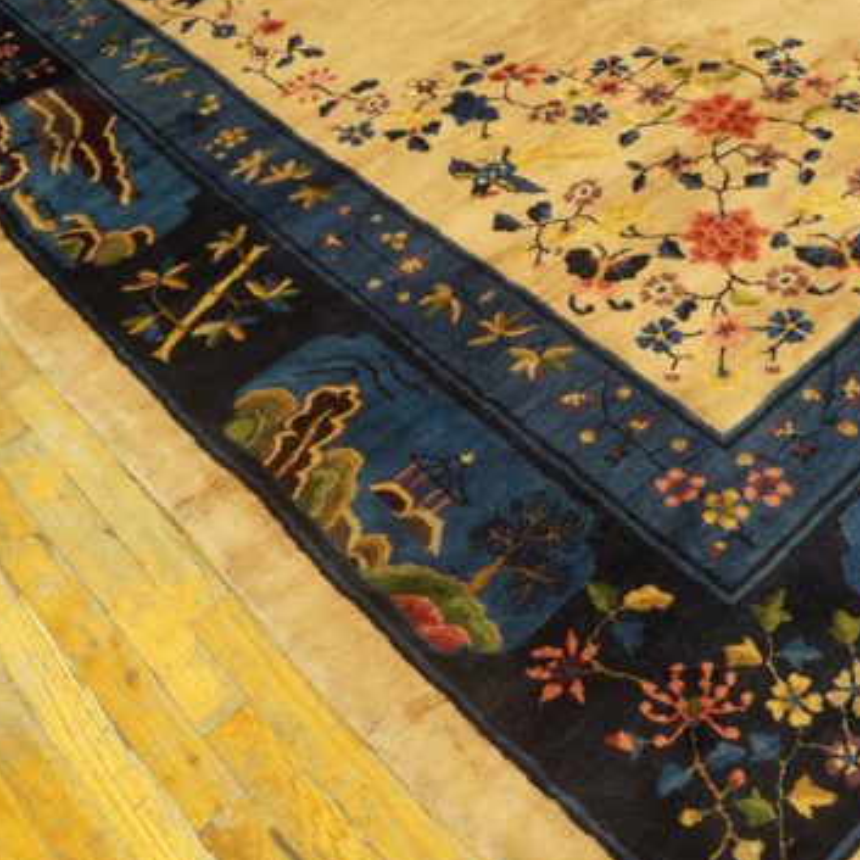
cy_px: 447
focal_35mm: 39
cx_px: 692
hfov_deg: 41.0
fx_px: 1096
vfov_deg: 42.8
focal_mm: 18
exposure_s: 1/60
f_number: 4
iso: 1250
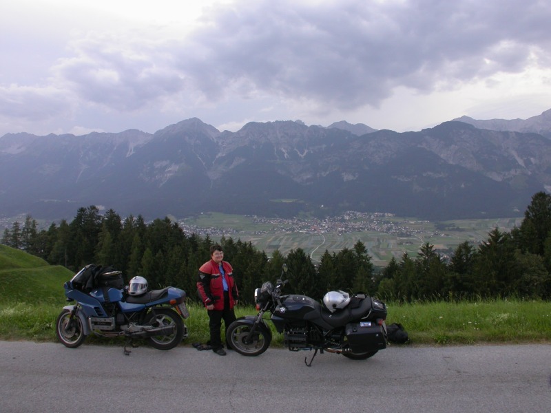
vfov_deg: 36.0
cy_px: 206
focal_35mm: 40
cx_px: 276
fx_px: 637
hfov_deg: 46.8
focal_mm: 8.4
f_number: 5.4
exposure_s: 1/60.9
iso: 100
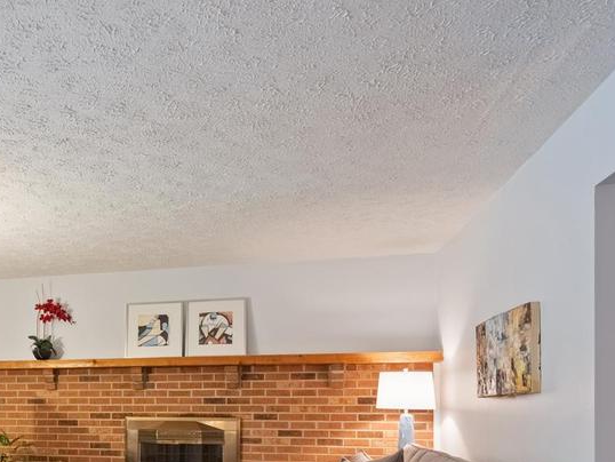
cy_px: 439
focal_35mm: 36
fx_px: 640
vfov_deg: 36.5
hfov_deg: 46.9
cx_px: 78
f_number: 8
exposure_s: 1/320
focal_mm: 14
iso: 400
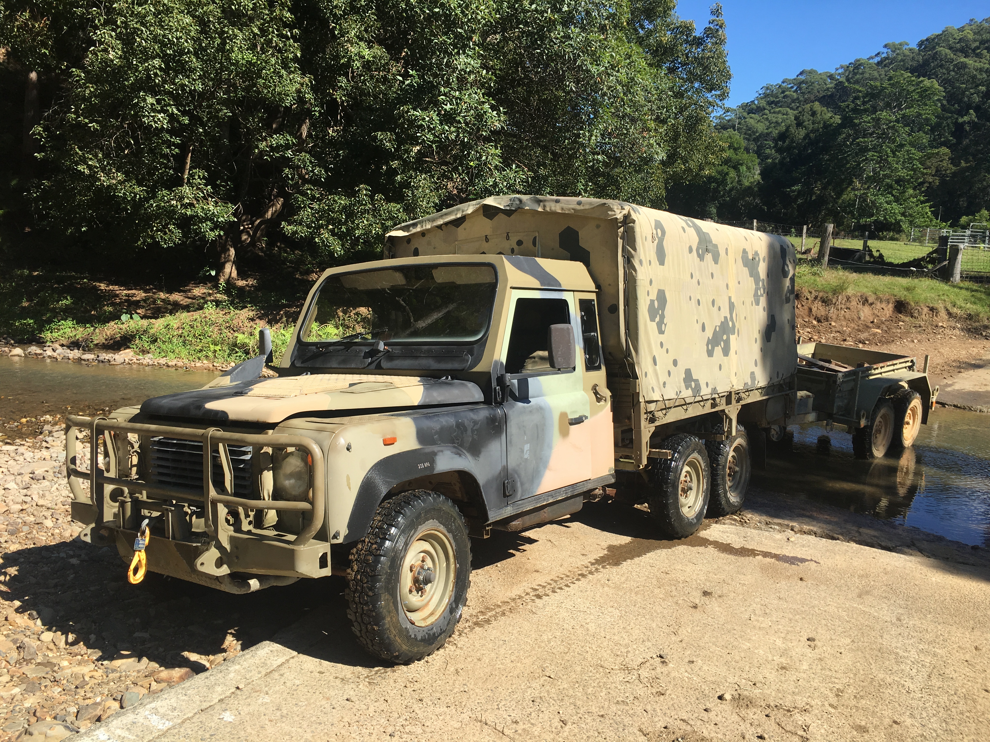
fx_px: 829
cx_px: 495
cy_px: 371
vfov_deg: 48.2
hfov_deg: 61.7
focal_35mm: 29
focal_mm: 4.15
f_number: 2.2
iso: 25
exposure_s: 1/1040
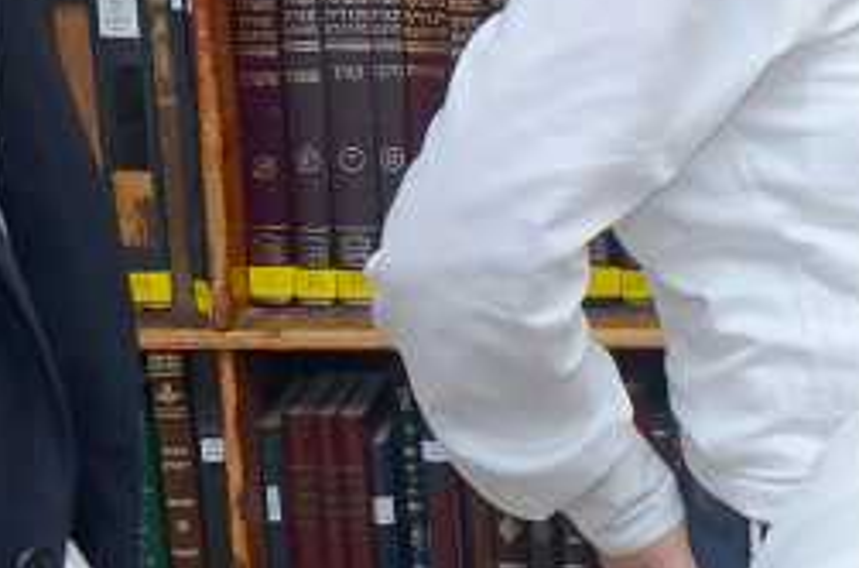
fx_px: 3499
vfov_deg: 9.3
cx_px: 1403
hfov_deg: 13.0
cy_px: 339
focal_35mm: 147
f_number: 8
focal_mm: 24
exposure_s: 1/160
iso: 800
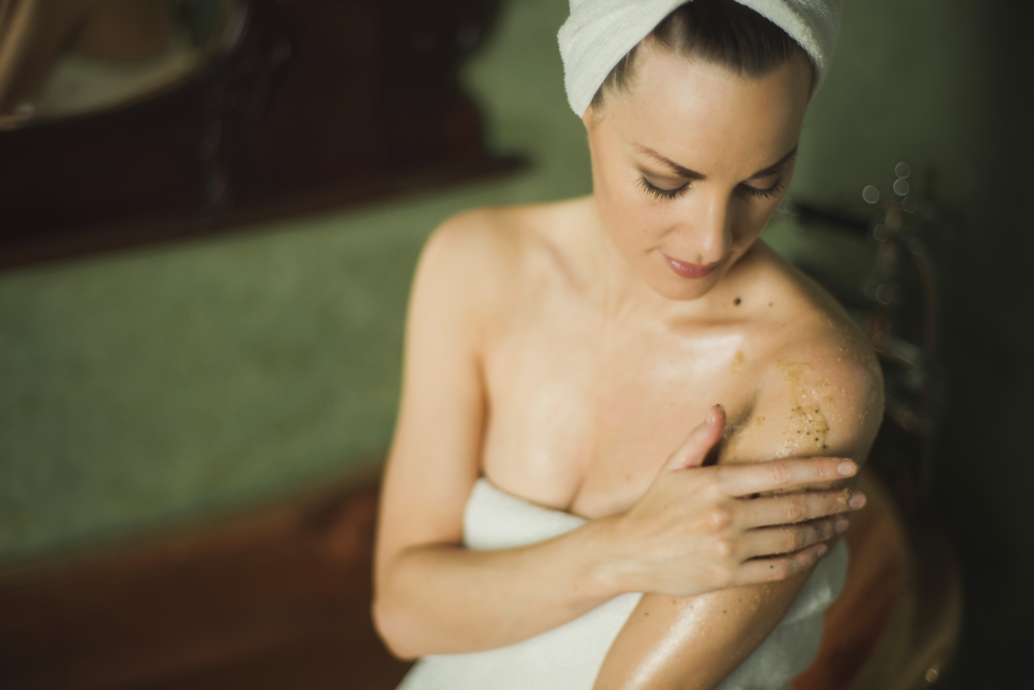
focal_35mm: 50
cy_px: 345
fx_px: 1437
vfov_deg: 27.0
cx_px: 517
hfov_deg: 39.6
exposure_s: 1/125
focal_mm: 50
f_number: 1.4
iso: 640
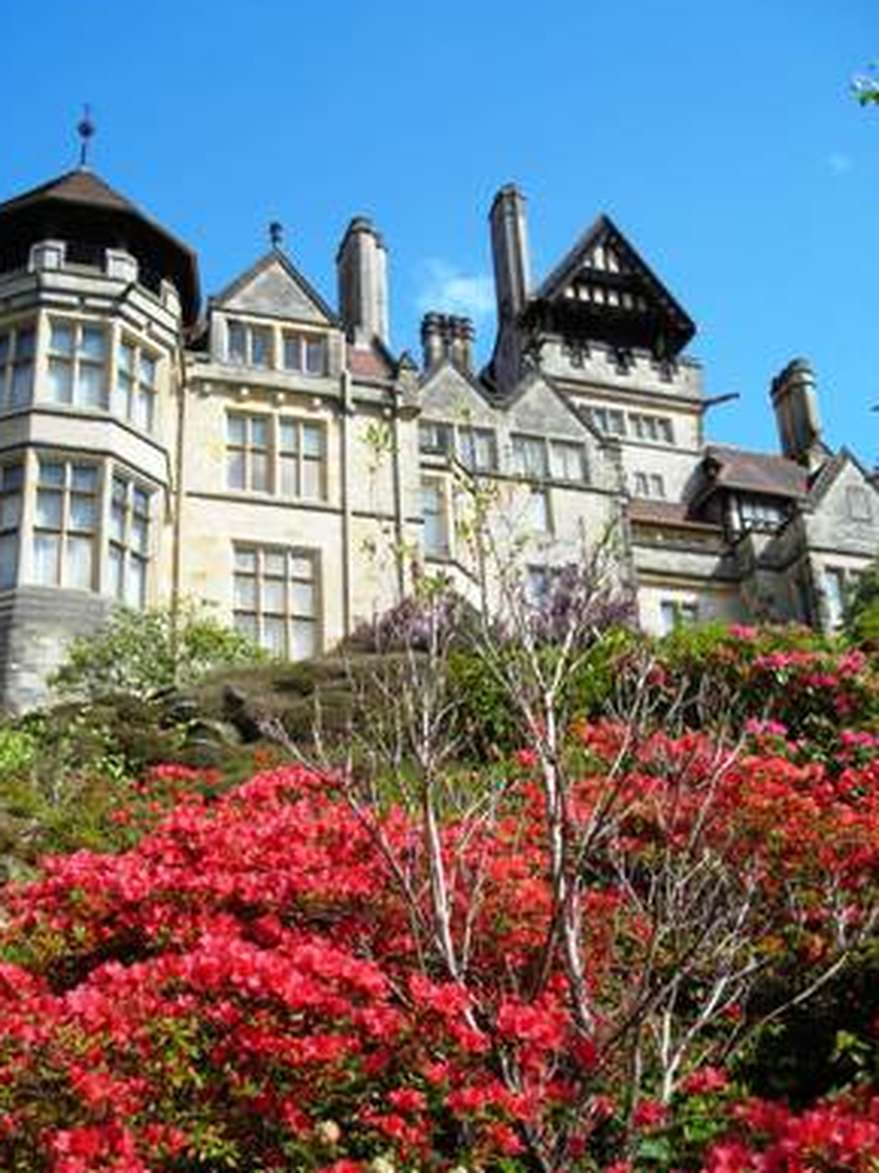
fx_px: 1491
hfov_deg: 32.8
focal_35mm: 44
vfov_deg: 42.9
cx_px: 376
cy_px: 637
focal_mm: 6.3
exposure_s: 1/148
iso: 50
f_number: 6.4
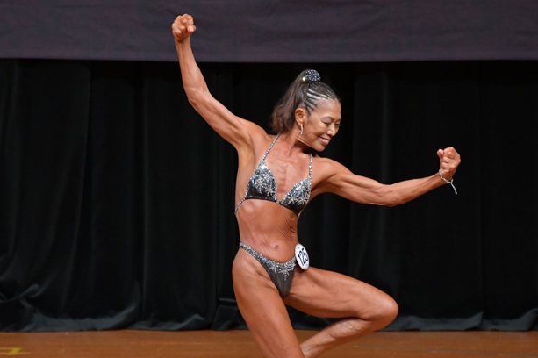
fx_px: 6512
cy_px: 183
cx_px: 302
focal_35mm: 436
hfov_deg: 4.7
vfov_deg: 3.1
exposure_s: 1/400
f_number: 5.6
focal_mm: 230
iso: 4000
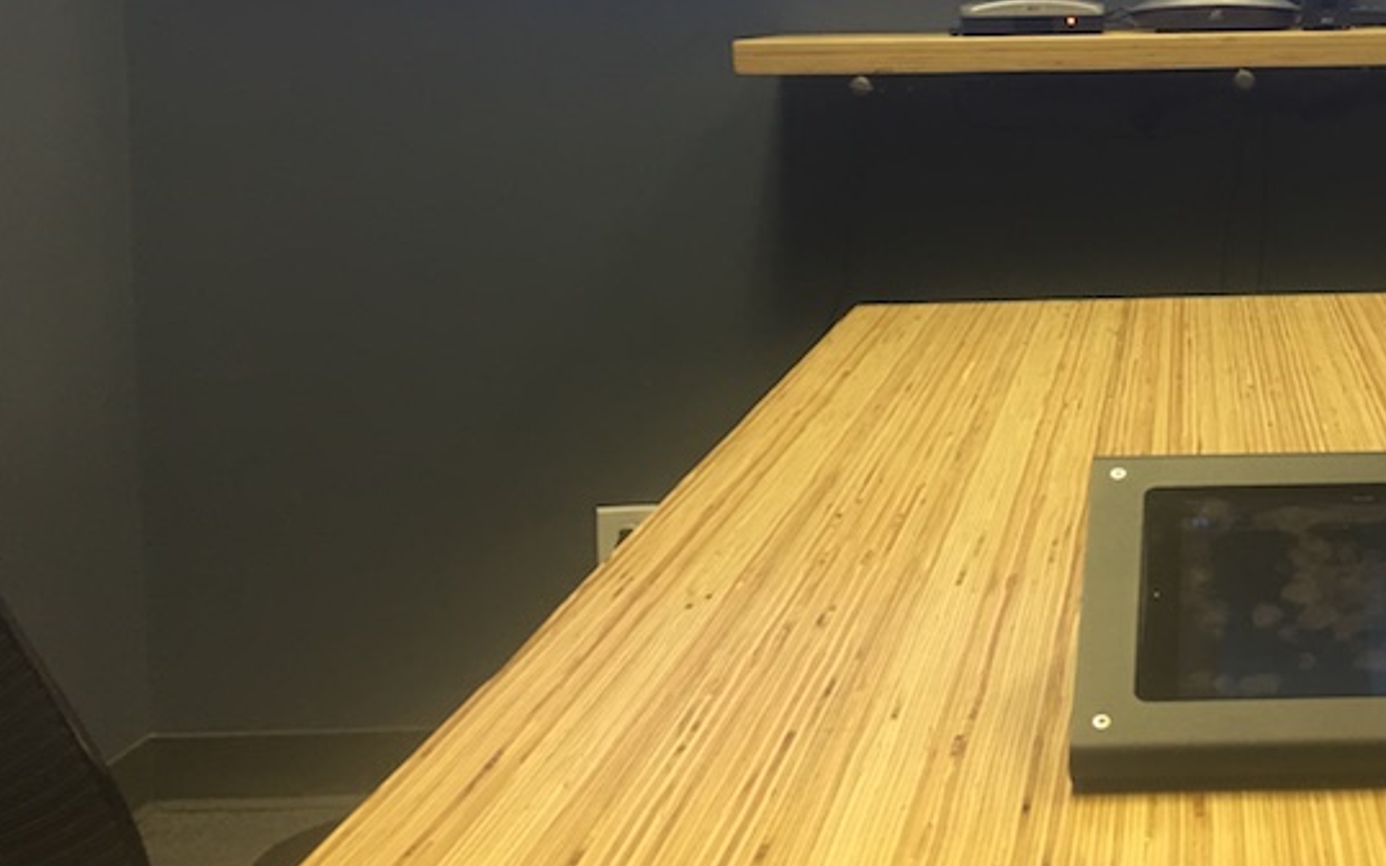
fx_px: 2153
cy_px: 54
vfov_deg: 22.1
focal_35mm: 57
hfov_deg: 33.6
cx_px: 1268
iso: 32
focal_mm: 4.15
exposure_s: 1/15
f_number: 2.2
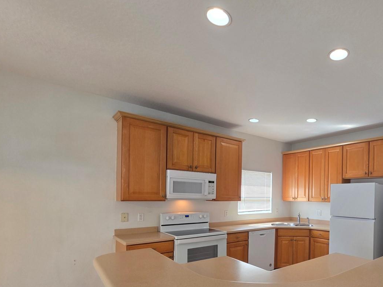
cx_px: 278
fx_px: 221
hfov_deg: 76.8
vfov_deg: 63.6
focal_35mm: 20
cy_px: 200
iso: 125
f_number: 1.9
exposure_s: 1/120
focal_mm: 2.2
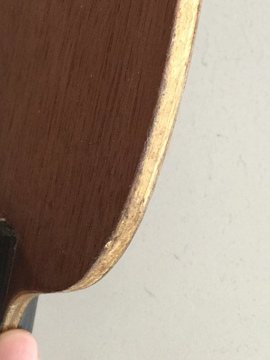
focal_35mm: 72
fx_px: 749
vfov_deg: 25.9
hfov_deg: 20.4
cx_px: 135
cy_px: 15
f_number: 2.2
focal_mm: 4.15
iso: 100
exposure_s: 1/15
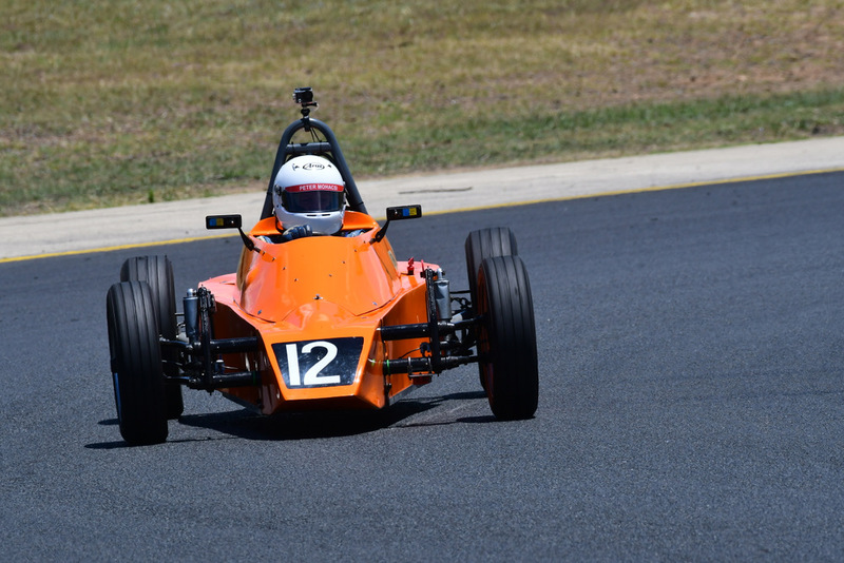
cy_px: 282
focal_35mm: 630
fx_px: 14775
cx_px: 422
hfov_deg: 3.3
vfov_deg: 2.2
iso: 320
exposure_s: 1/640
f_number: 11
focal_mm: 420
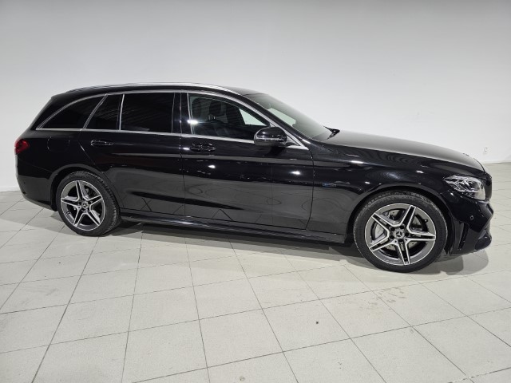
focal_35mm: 23
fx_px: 340
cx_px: 256
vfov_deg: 58.9
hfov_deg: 73.9
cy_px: 192
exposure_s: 1/100
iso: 125
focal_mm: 6.3
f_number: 1.7
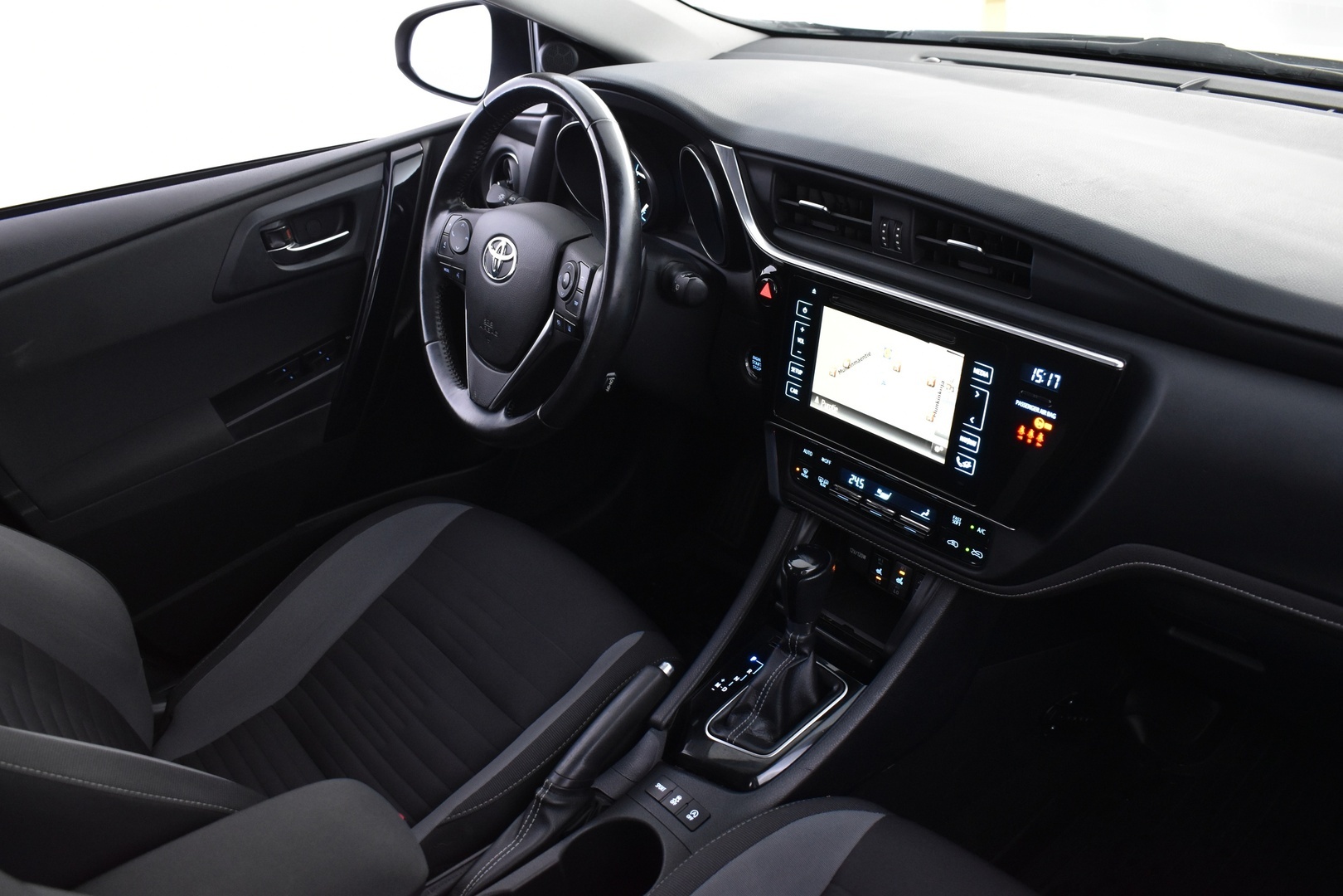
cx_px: 672
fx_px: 1175
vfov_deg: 41.7
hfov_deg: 59.5
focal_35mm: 32
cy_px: 448
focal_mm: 21
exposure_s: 1/8
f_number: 5
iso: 1250
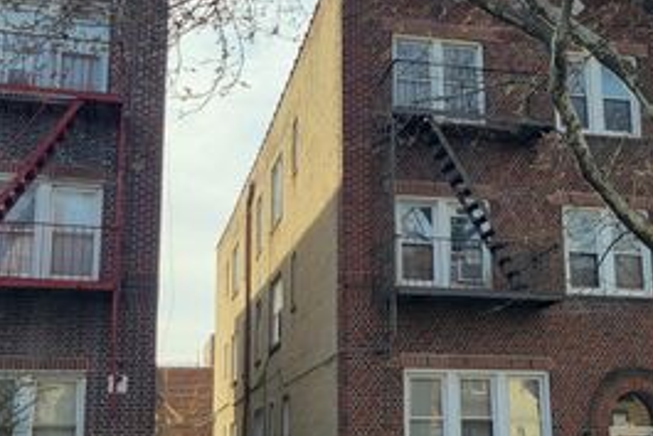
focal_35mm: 51
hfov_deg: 38.8
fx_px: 926
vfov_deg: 26.4
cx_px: 377
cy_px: 280
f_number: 1.8
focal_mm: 5.4
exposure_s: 1/1078
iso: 40
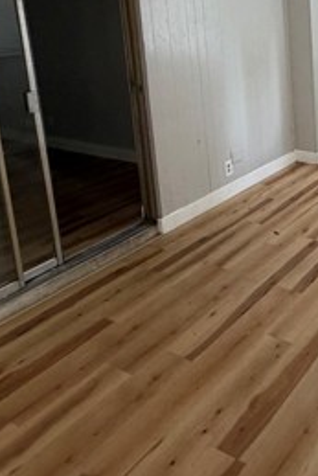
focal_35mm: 36
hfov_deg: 32.3
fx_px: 476
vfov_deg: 50.0
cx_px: 353
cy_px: 96
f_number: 2.2
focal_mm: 2.22
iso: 320
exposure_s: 1/86
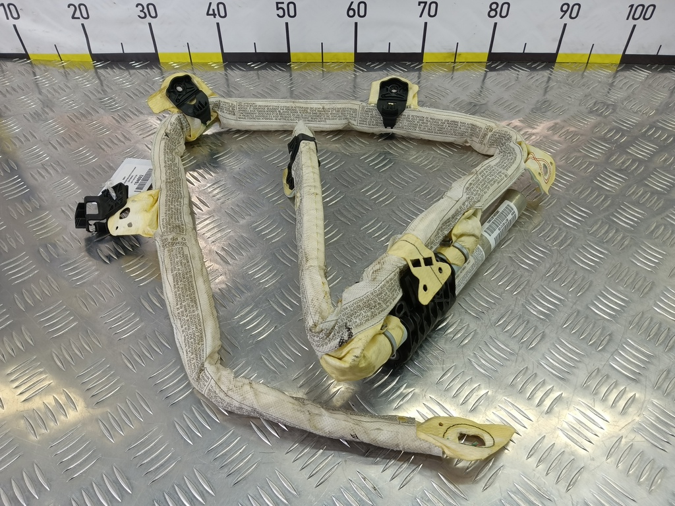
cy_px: 253
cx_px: 338
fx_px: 448
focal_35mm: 23
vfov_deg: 58.9
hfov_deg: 73.9
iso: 84
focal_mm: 4.11
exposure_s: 1/50
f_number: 1.6
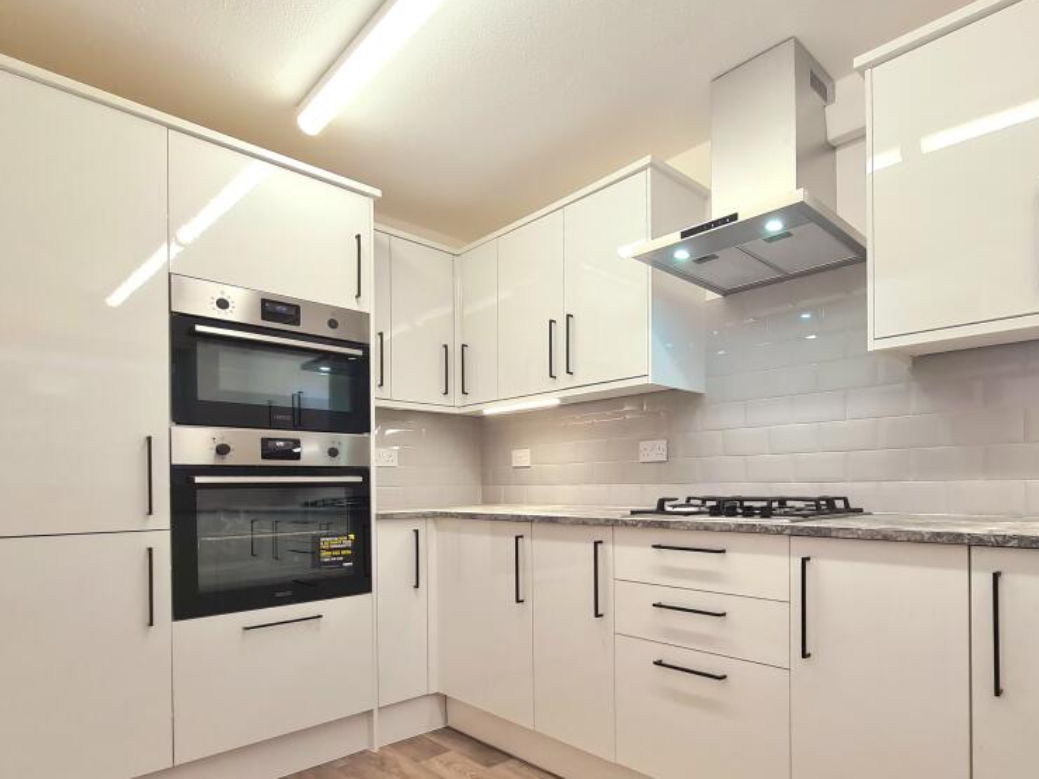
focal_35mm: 18
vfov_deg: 70.4
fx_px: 540
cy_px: 487
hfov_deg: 85.3
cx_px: 674
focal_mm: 2.22
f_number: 2.2
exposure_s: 1/100
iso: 100
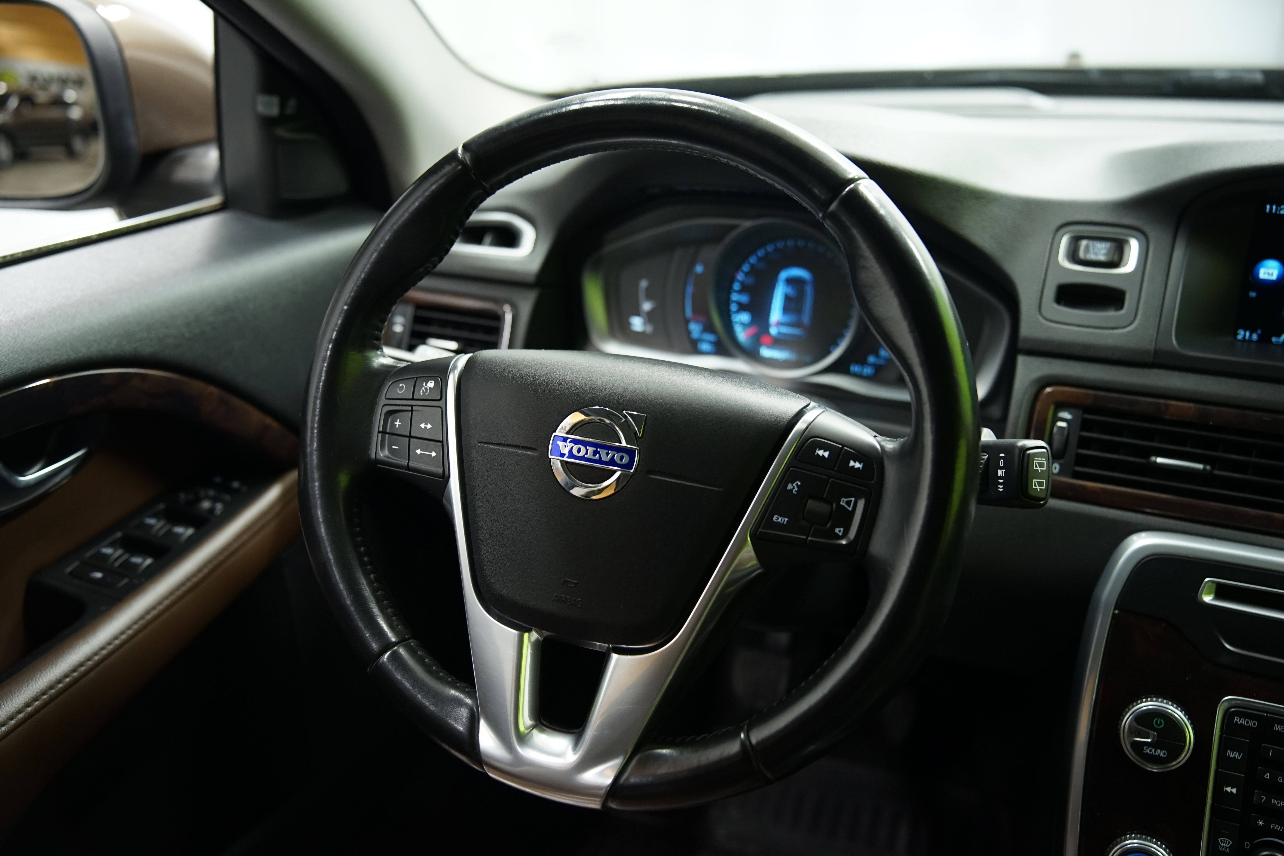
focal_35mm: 36
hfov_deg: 53.1
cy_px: 428
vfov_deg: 36.9
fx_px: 1284
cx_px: 642
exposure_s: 1/30
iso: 1250
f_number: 2.8
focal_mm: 36
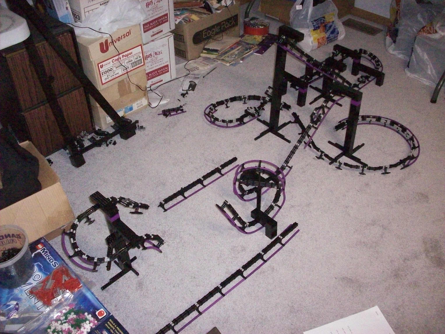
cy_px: 167
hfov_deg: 50.1
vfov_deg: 38.7
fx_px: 476
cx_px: 222
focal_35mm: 37
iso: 800
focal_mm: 6.2
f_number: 2.8
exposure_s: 1/128
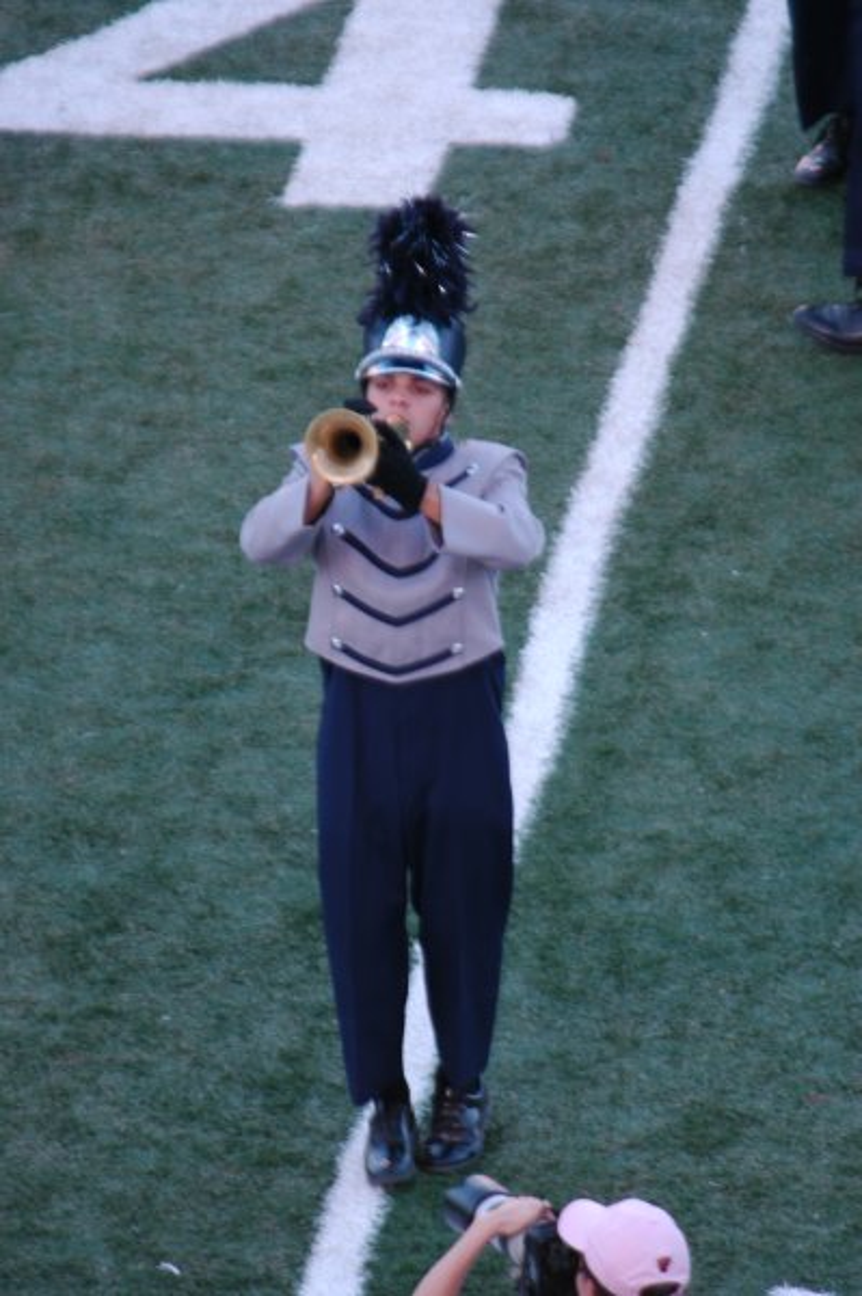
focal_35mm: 600
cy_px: 648
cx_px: 431
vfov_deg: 3.4
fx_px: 21586
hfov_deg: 2.3
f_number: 5.6
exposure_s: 1/80
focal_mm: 400
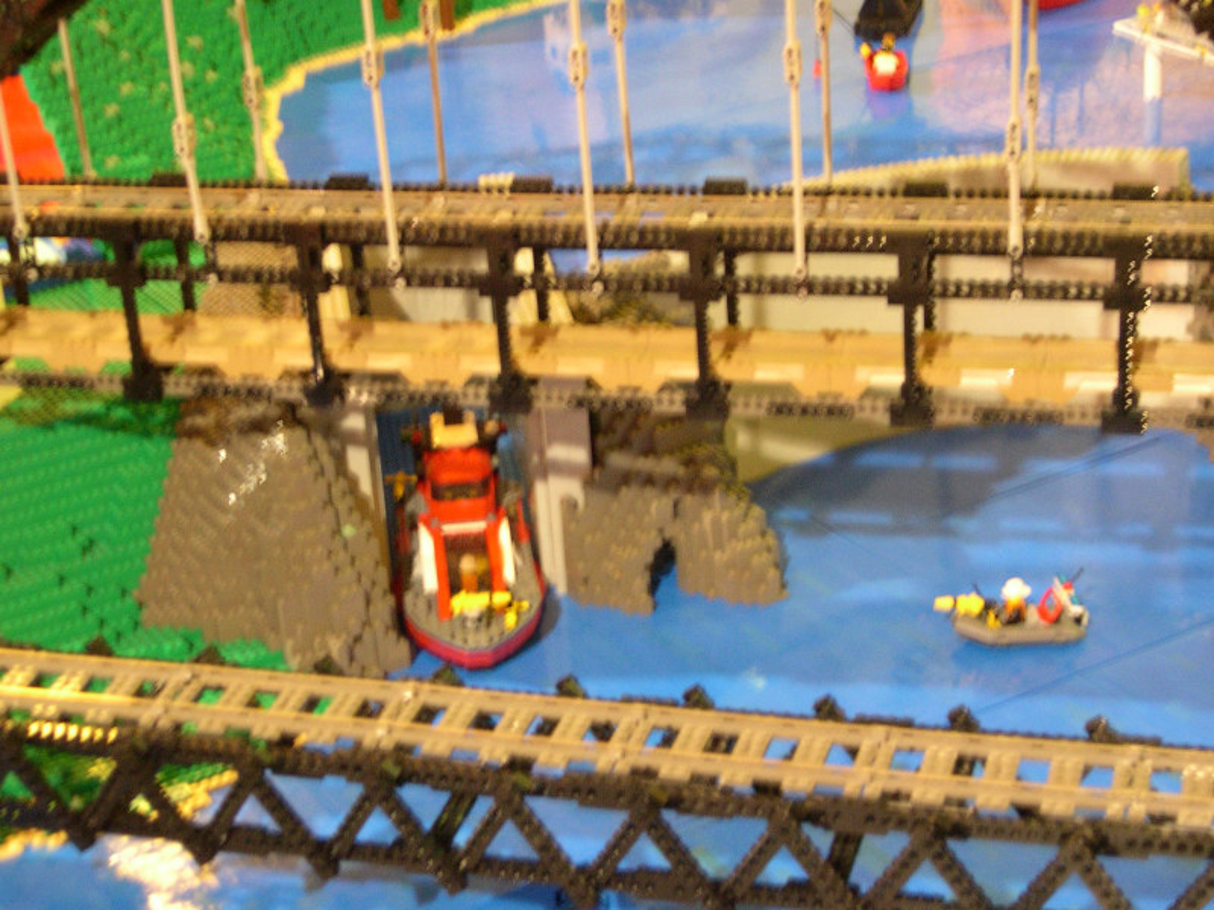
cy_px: 455
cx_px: 607
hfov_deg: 29.0
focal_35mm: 67
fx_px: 2350
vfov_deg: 21.9
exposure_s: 1/3
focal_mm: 14.2
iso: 400
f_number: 3.7
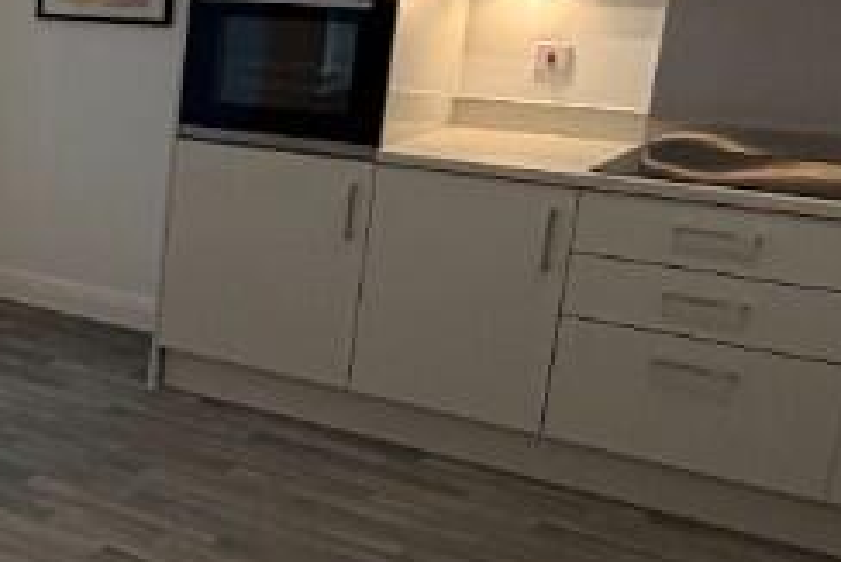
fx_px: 1426
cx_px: -496
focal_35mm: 61
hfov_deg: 24.0
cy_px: 228
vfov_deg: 22.3
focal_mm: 2.22
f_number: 2.2
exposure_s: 1/100
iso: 250
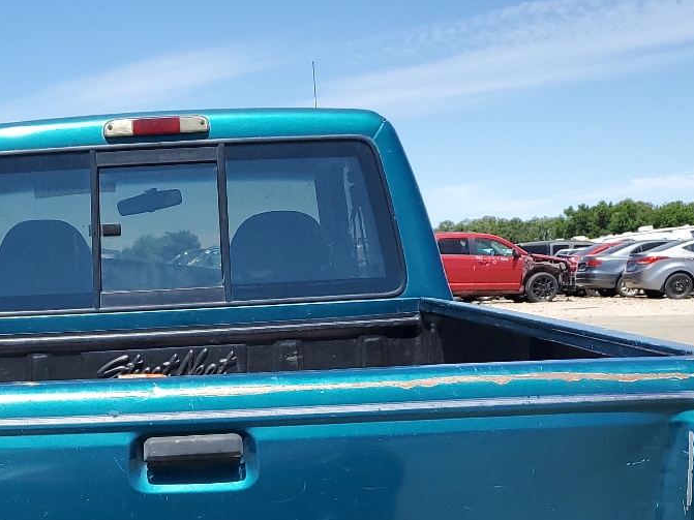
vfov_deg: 22.1
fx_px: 1243
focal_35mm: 62
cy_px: 602
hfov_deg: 30.5
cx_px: 147
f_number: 1.5
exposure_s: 1/2500
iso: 50
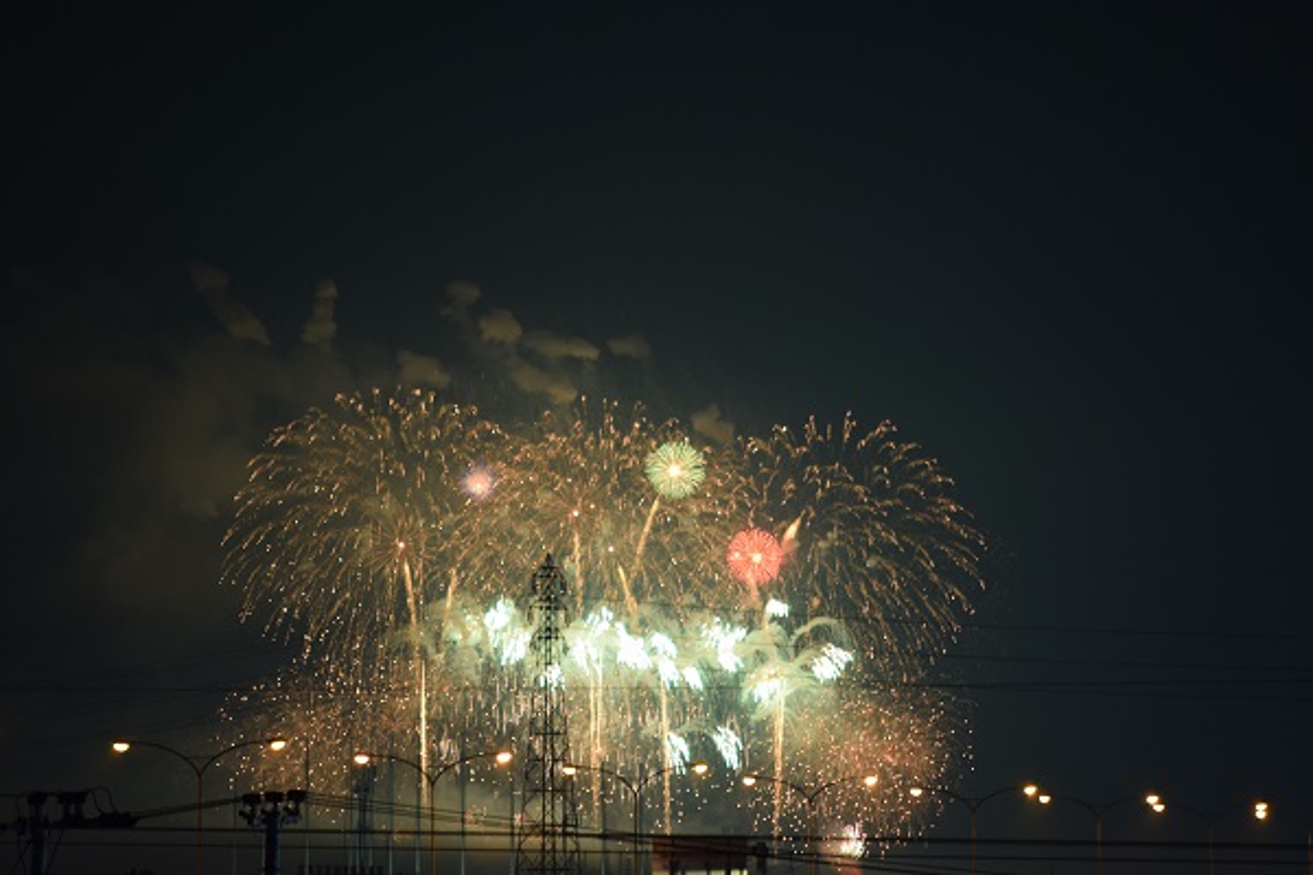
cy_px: 438
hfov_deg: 7.6
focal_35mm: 270
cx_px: 656
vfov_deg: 5.1
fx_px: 9847
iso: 400
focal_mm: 180
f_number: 5.6
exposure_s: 1/1.6
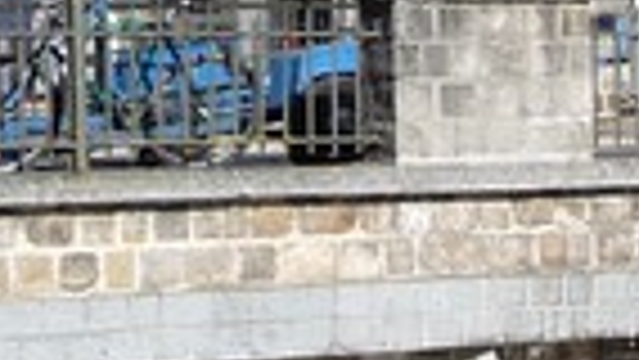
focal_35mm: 204
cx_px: 720
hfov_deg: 10.4
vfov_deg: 5.9
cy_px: 542
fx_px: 3458
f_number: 3.3
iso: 100
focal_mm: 4.7
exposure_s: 1/1000
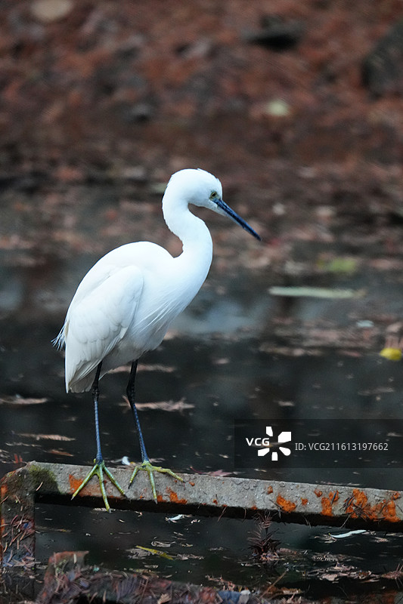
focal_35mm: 900
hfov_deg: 1.5
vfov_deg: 2.3
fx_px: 15118
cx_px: 202
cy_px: 302
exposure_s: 1/250
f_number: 6.3
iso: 5000
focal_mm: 600
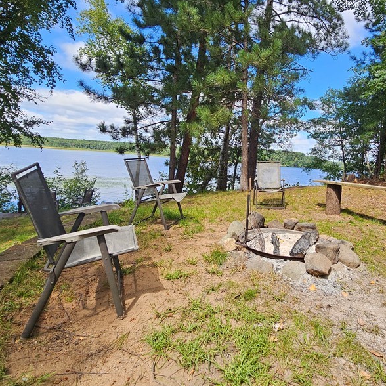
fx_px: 252
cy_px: 172
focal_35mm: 20
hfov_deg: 72.8
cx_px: 253
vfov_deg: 74.6
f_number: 2.2
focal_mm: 2.2
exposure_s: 1/724
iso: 50
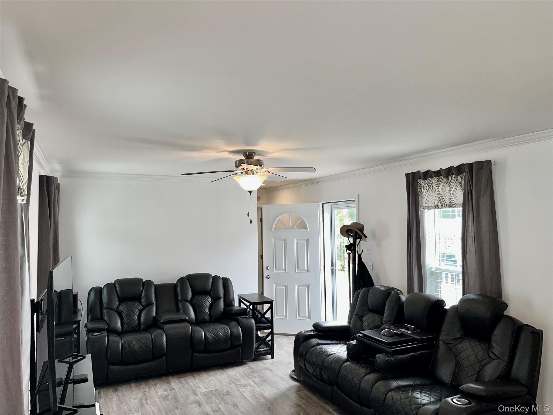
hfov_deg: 67.3
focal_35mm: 26
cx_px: 276
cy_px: 208
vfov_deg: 53.1
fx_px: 415
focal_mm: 5.1
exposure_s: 1/120
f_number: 1.6
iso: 40
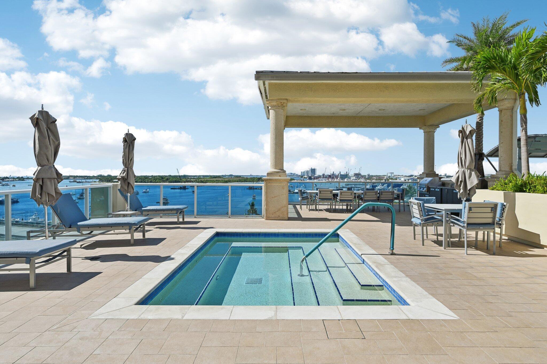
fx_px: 288
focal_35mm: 19
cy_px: 182
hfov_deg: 87.0
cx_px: 274
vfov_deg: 64.5
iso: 100
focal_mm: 19
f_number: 8
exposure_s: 1/640
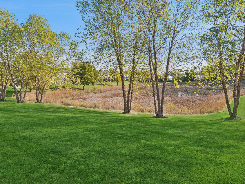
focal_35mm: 21
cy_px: 85
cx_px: 133
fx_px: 149
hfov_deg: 78.8
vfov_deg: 63.4
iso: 250
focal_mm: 12
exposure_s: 1/160
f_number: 8
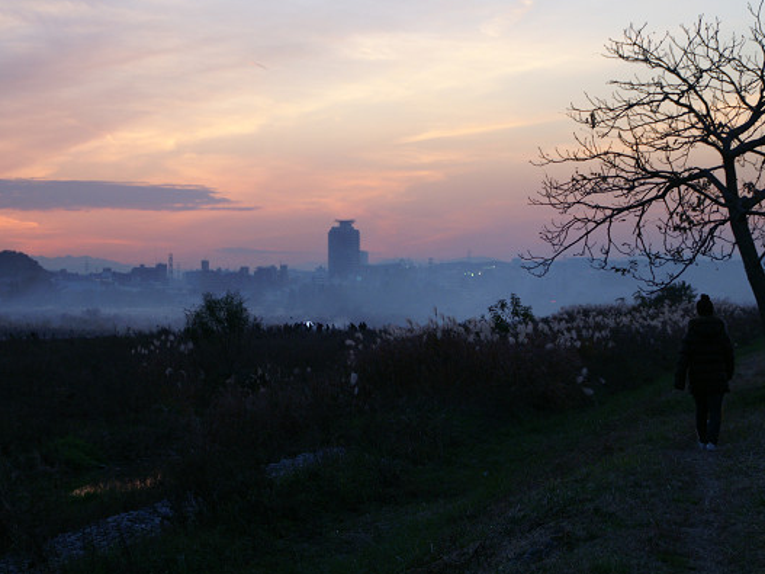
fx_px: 2320
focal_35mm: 105
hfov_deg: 18.7
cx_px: 370
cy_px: 276
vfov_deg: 14.1
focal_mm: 60
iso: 500
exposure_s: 1/250
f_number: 4.5
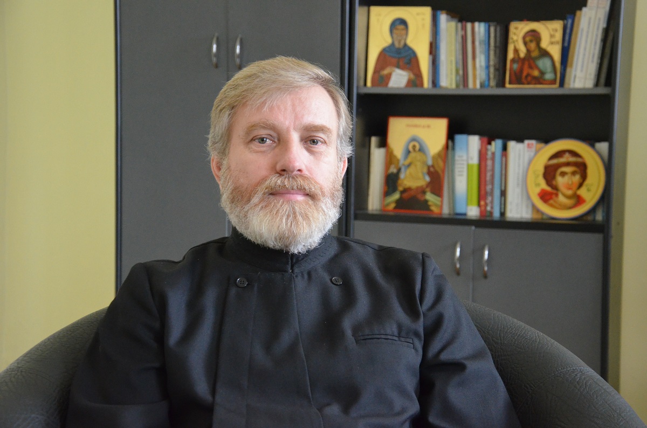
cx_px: 324
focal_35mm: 72
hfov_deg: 28.1
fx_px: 1291
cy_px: 214
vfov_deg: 18.8
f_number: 4.8
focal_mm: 48
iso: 3200
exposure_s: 1/20
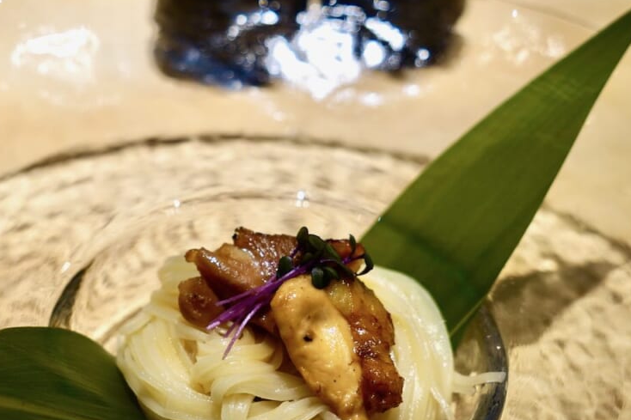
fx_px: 938
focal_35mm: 54
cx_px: 241
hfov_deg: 37.0
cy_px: 289
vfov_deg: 25.1
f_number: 2.8
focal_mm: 25.6
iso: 200
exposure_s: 1/40
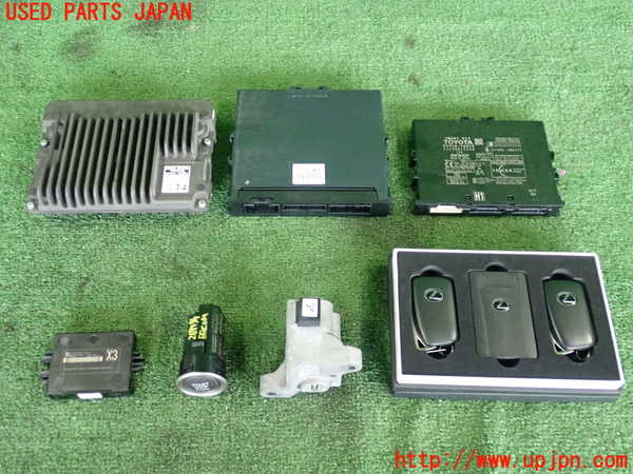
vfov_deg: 37.7
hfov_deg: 49.0
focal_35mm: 38
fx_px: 695
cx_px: 316
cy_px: 237
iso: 800
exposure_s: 1/40
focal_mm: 6.86
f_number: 2.7
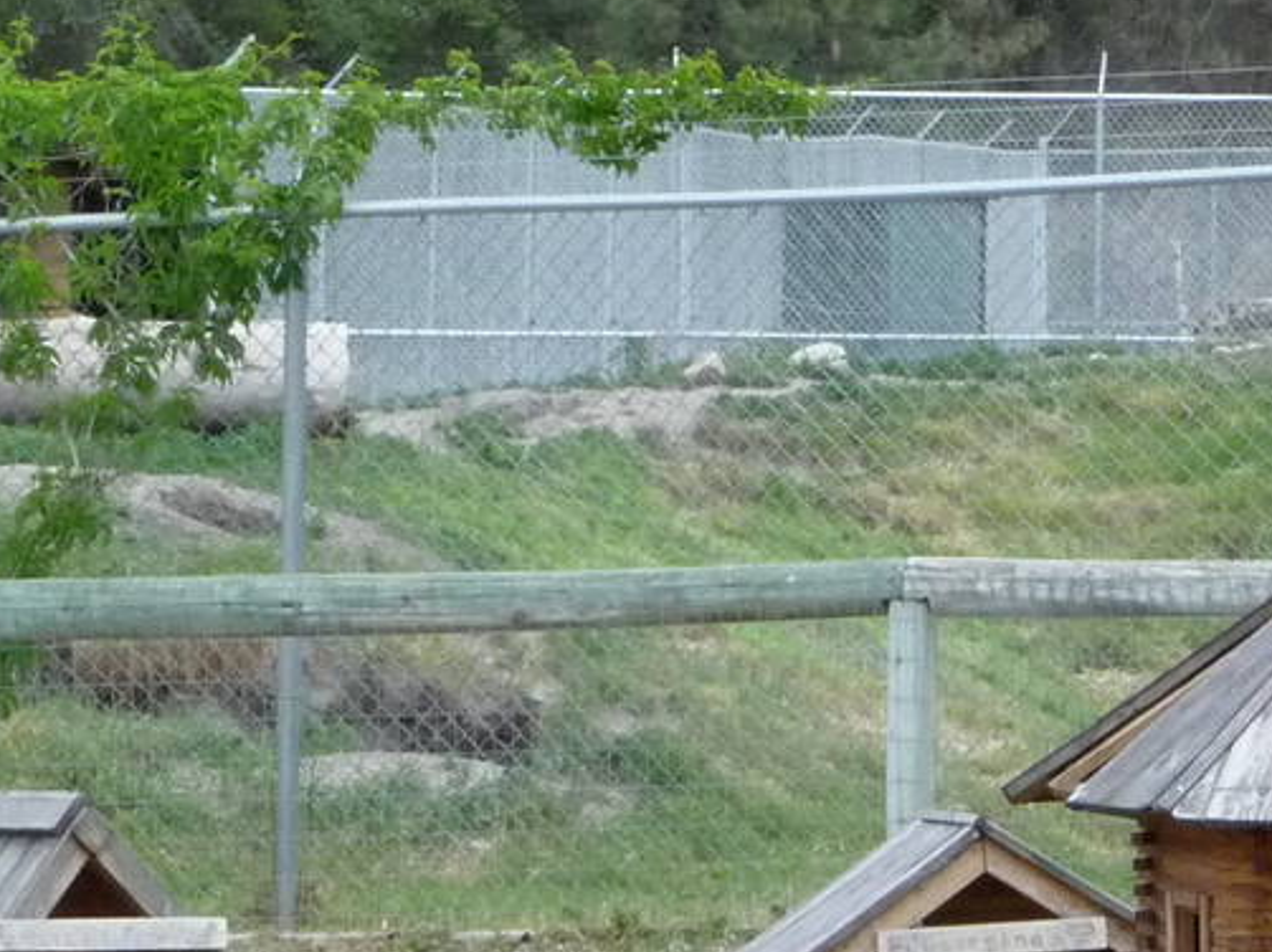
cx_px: 867
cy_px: 911
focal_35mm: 357
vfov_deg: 4.2
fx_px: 13112
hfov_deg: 5.6
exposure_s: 1/500
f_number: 4.7
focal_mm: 19.1
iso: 320
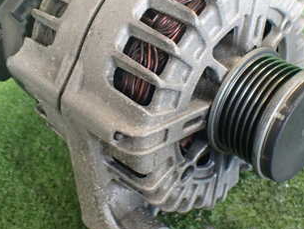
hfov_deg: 32.6
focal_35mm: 59
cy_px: 84
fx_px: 518
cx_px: 131
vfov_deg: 24.8
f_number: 2.3
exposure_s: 1/80
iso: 800
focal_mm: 5.4
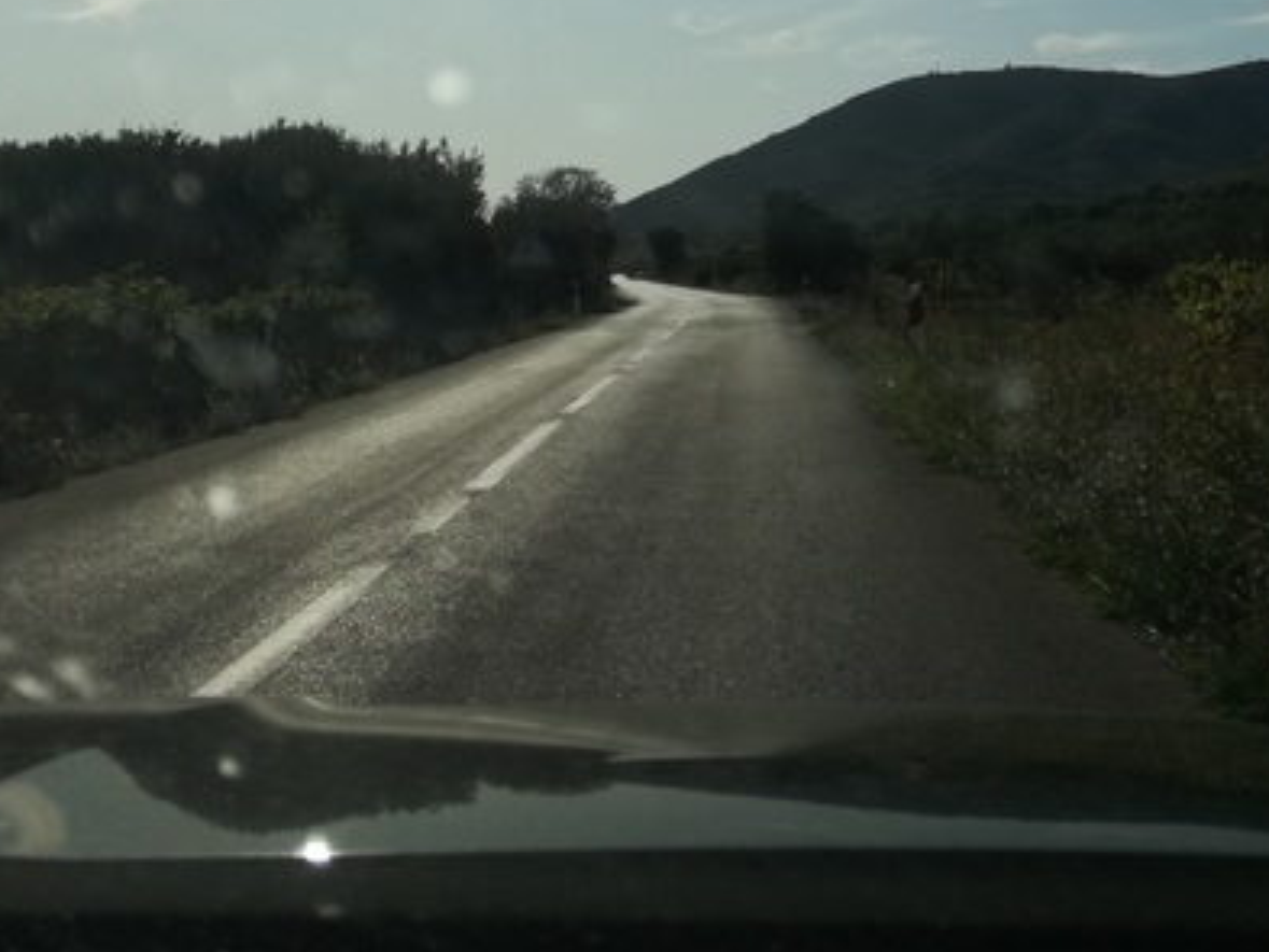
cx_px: 849
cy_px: 39
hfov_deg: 34.6
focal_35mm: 55
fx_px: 2017
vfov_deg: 25.5
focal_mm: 3.79
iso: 50
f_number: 2
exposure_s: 1/4348
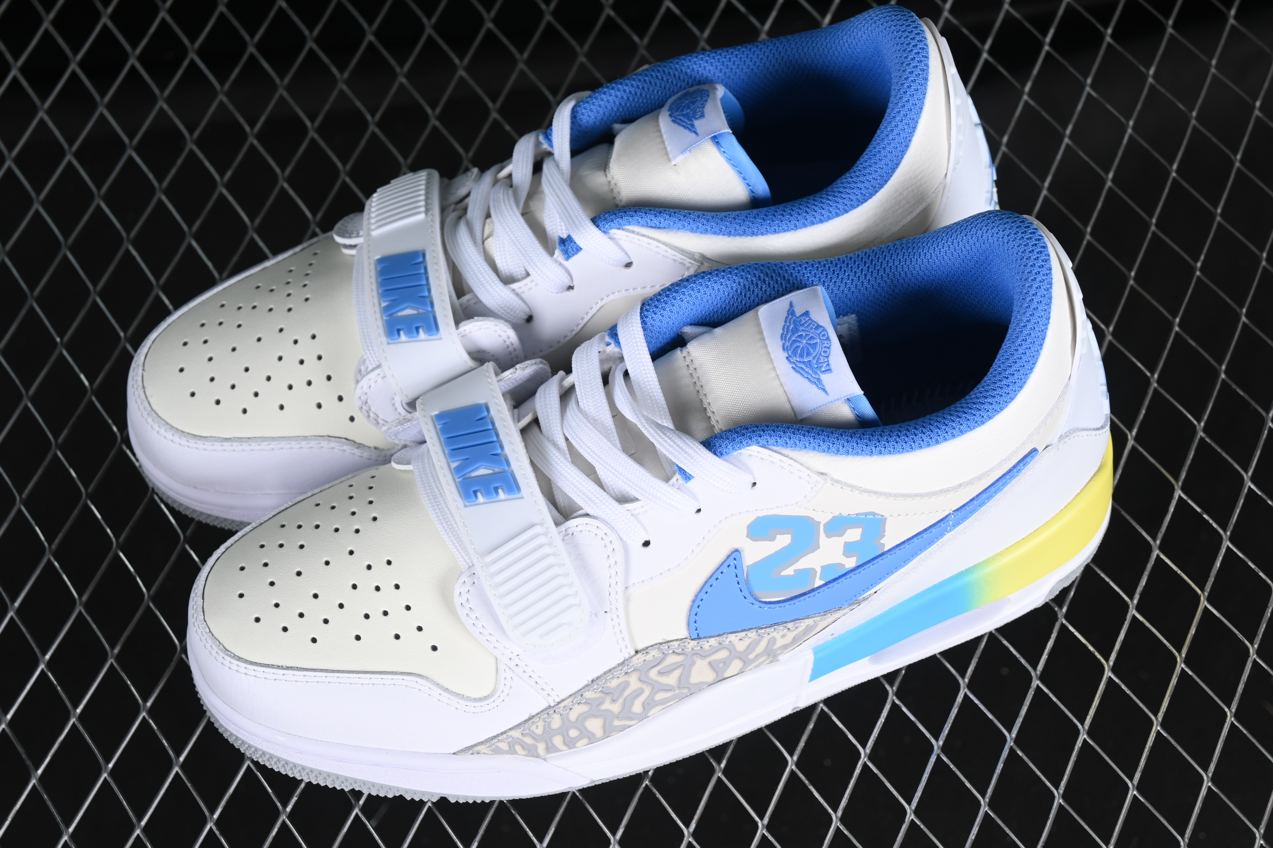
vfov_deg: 18.2
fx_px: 2652
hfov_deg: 27.0
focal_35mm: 75
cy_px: 424
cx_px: 636
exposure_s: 1/80
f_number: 7.1
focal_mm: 50
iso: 160
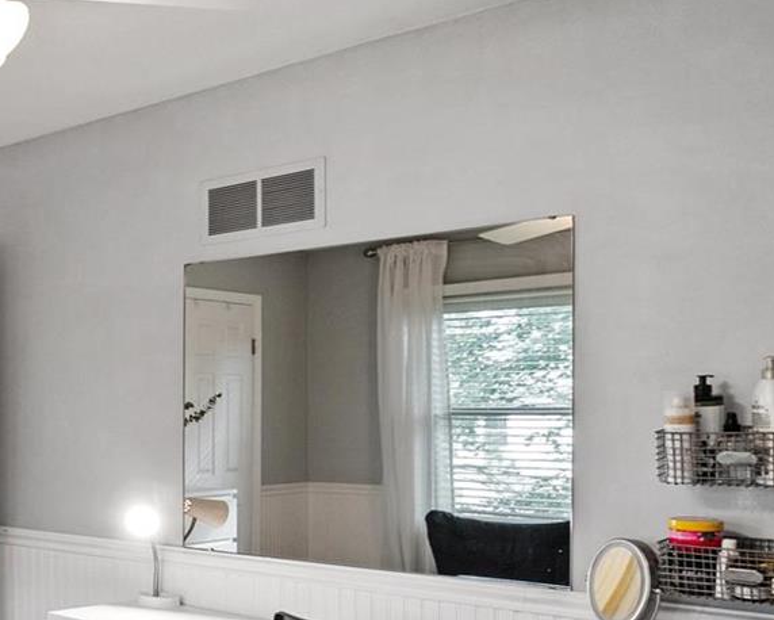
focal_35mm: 42
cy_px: 412
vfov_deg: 35.4
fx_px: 962
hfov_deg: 31.9
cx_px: -260
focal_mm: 8
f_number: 6.3
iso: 400
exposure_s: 1/6
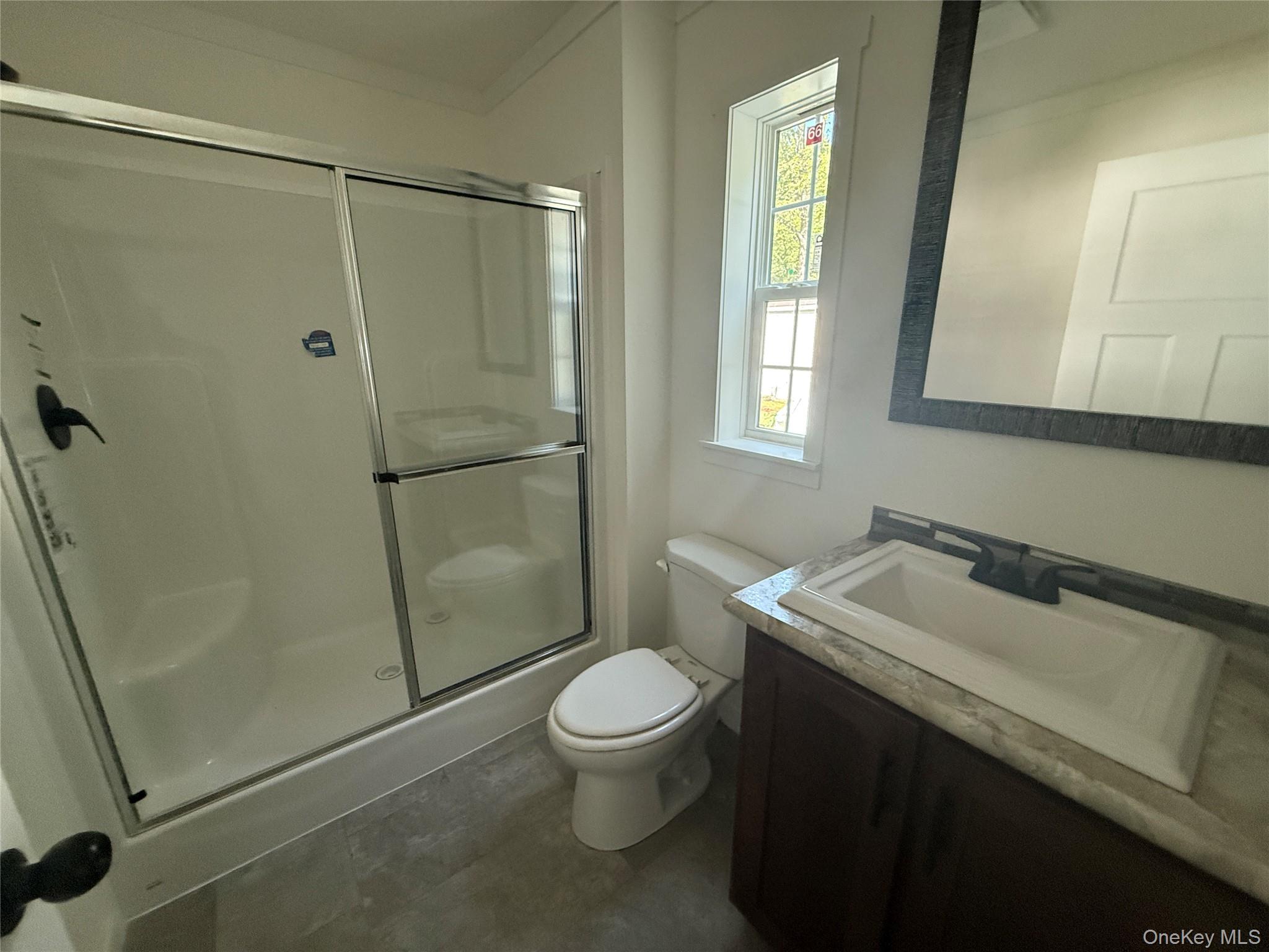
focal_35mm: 14
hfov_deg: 102.1
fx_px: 513
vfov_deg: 85.7
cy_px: 476
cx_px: 634
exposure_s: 1/82
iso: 320
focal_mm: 2.22
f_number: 2.2
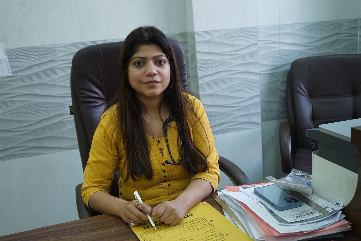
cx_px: 180
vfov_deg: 35.1
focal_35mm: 38
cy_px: 120
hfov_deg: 50.7
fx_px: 381
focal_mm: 38
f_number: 4
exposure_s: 1/125
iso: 1000
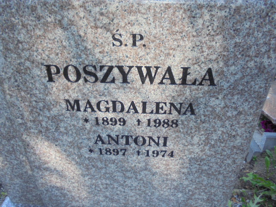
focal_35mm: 26
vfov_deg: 53.1
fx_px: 207
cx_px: 138
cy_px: 104
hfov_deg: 67.3
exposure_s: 1/60
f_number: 3.5
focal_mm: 4.6
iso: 100
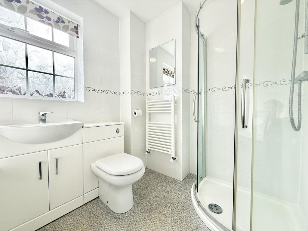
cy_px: 116
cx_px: 154
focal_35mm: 14
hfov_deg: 102.1
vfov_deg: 85.7
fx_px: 125
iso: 64
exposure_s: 1/214
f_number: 2.2
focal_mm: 2.22
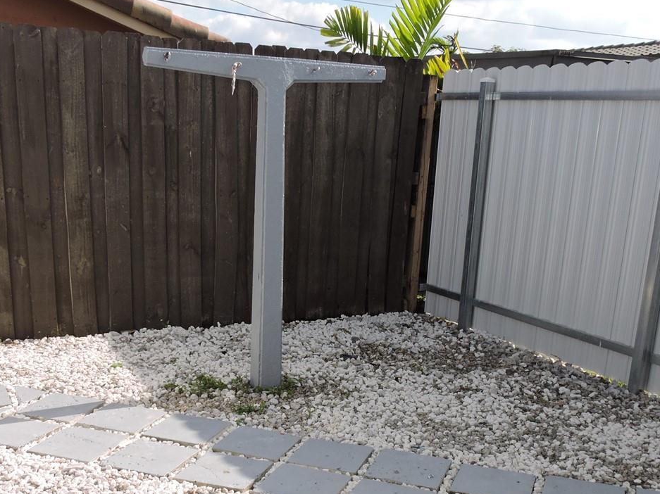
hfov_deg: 45.8
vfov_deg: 34.3
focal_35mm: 41
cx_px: 322
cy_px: 373
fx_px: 781
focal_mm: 4.3
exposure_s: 1/1000
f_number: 3.3
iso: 100
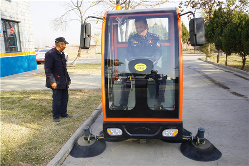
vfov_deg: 42.3
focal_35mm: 31
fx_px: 214
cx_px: 124
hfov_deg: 60.3
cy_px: 83
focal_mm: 31
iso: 100
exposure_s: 1/100
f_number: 6.3
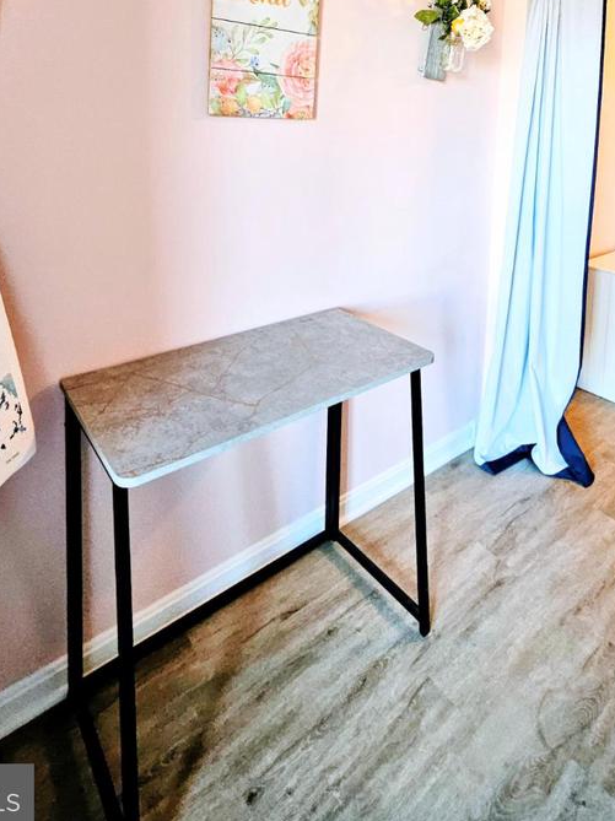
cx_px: 315
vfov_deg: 71.6
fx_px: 498
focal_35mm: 21
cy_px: 172
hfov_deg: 63.4
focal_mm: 1.74
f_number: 2.2
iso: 320
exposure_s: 1/40
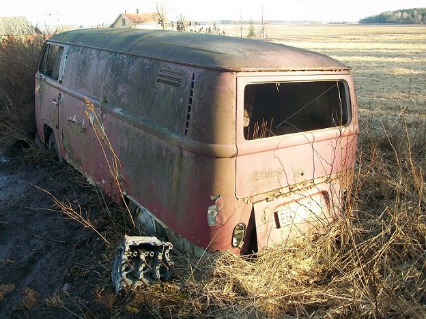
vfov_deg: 44.2
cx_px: 213
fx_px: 394
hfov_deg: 56.8
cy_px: 160
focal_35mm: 32
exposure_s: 1/125
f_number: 2.8
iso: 64
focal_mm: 5.7
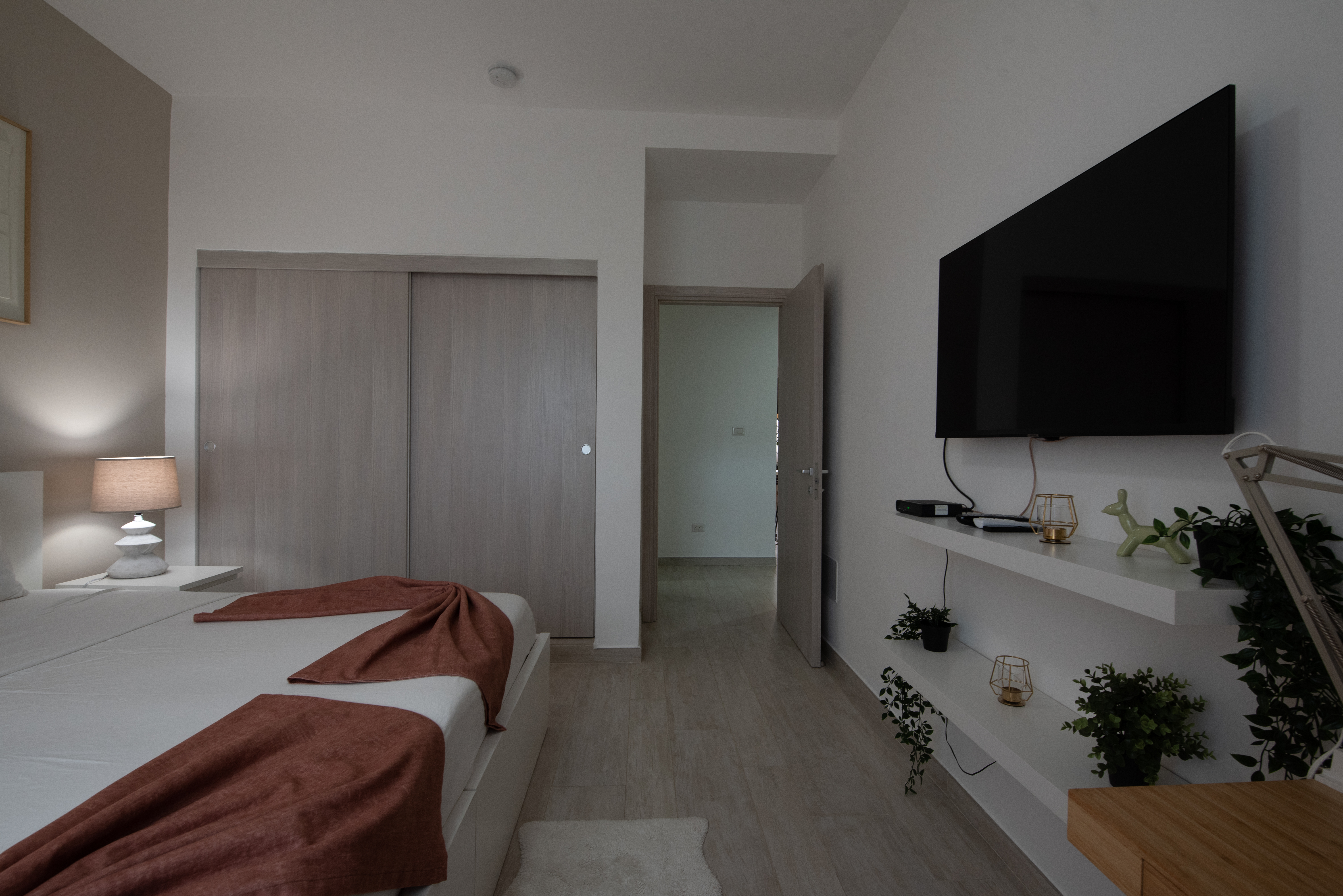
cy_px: 448
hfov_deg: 96.7
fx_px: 597
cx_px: 672
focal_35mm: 16
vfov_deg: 73.8
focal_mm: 16
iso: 640
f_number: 9
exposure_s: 1/15
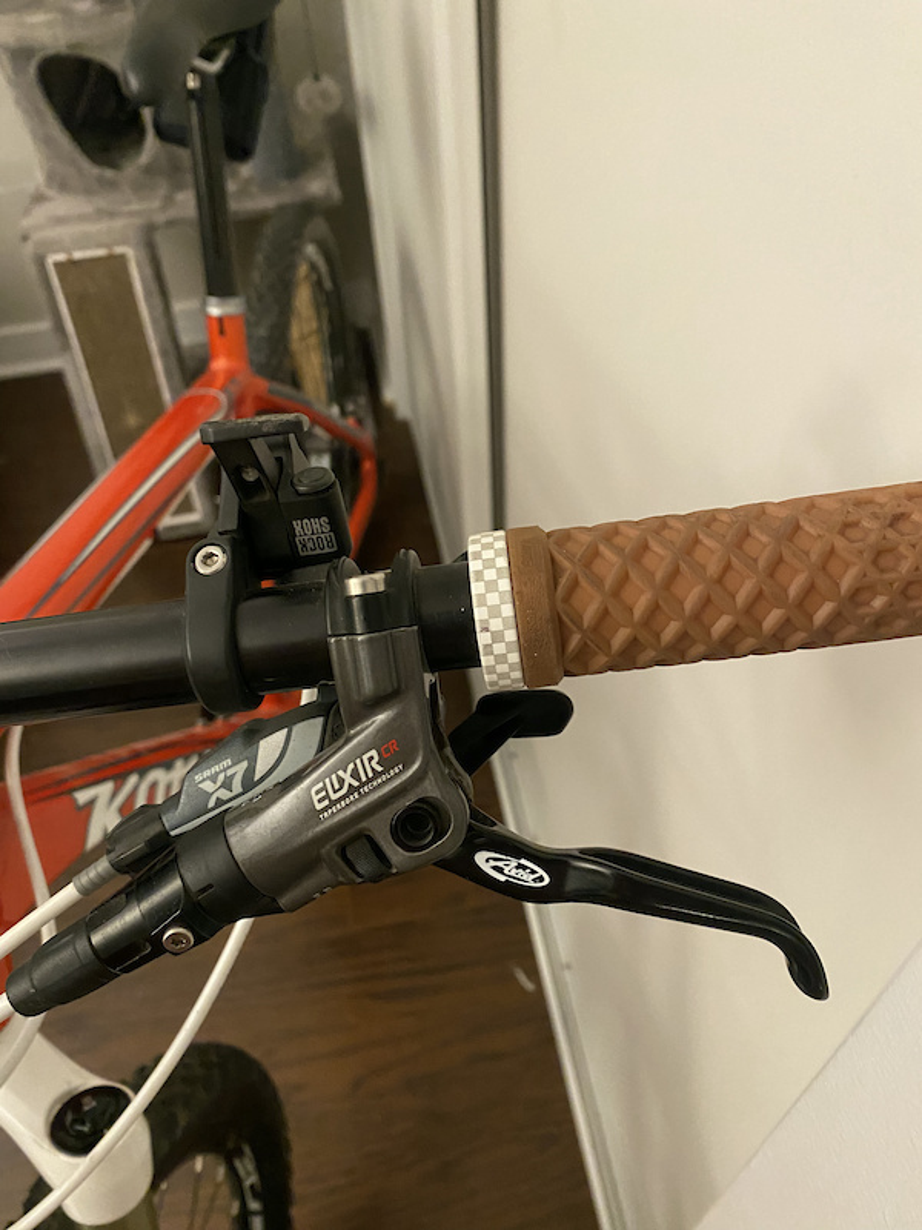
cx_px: 461
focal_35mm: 26
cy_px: 615
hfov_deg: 53.1
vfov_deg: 67.3
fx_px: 923
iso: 640
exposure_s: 1/30
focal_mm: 4.25
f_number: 1.8
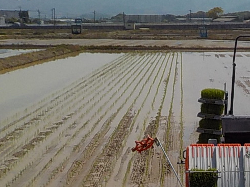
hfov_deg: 19.9
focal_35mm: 98
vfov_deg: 15.0
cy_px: 138
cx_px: 190
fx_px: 707
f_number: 6.6
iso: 125
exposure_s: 1/1000
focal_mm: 4.1
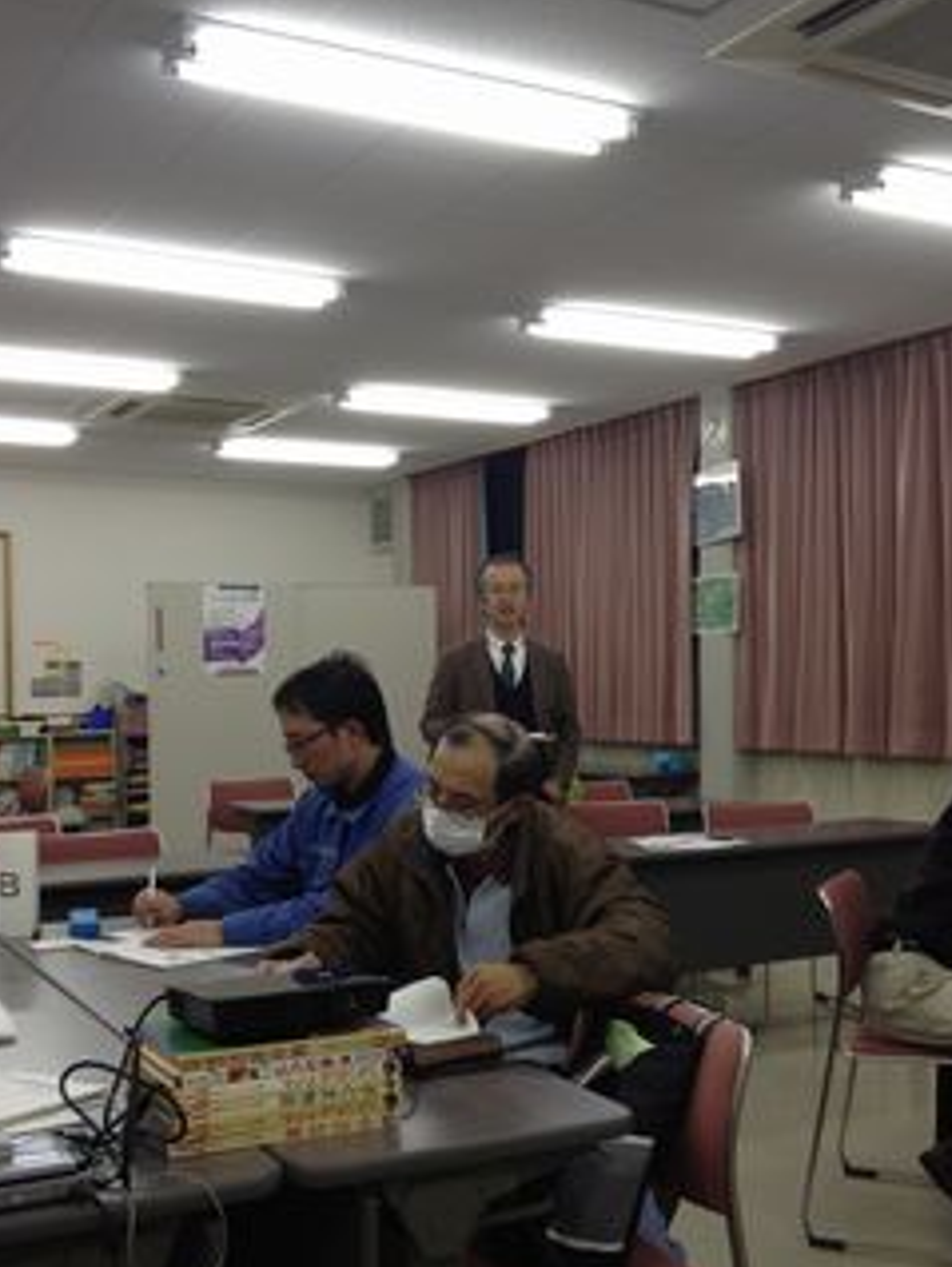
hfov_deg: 32.9
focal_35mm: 44
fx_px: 1611
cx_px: 438
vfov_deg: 42.8
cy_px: 705
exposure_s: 1/60
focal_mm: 4.28
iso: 64
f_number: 2.4
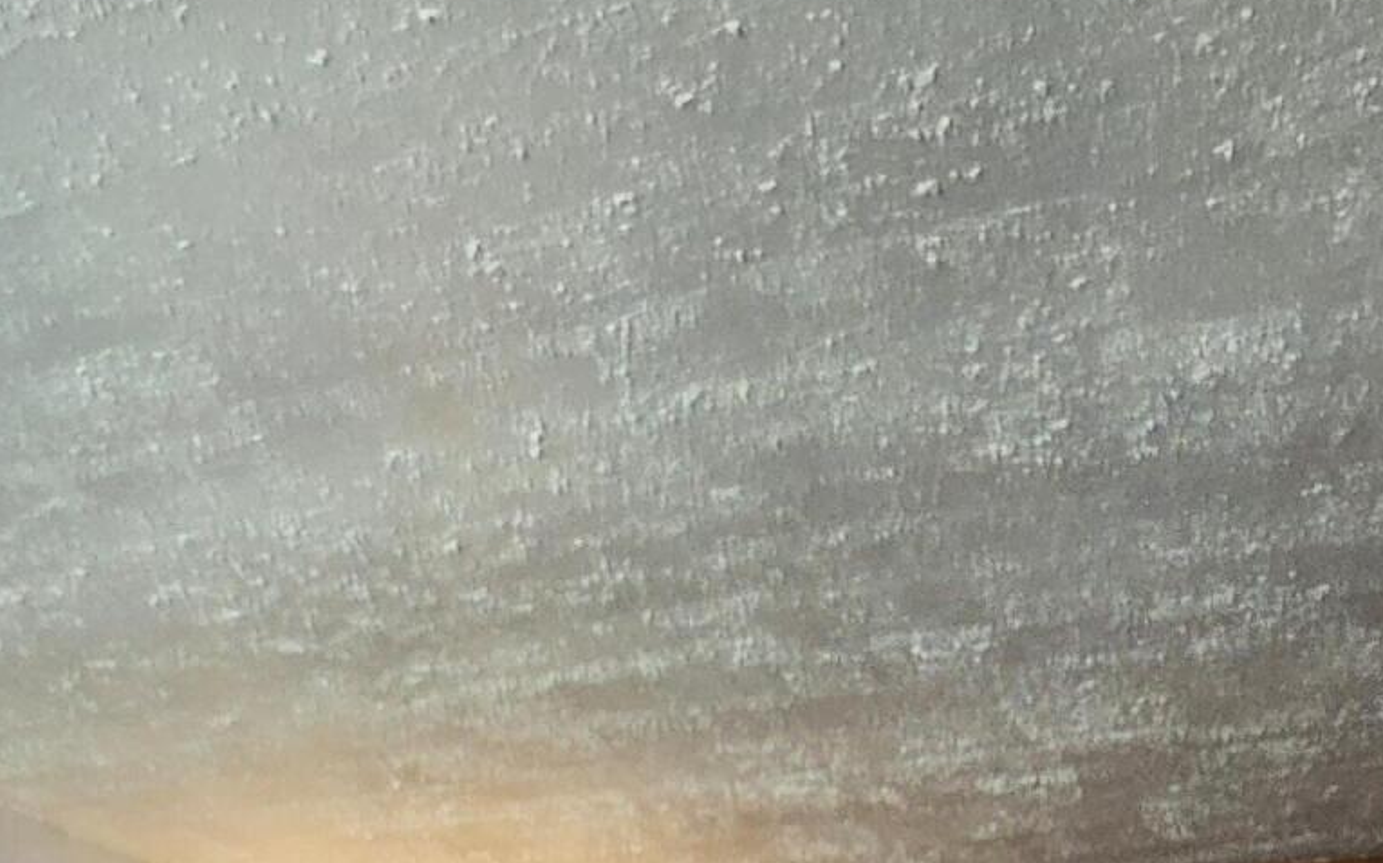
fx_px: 1356
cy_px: 1692
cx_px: 643
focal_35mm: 36
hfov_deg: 54.0
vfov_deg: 19.9
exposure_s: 1/30
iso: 320
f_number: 2.2
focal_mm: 2.2
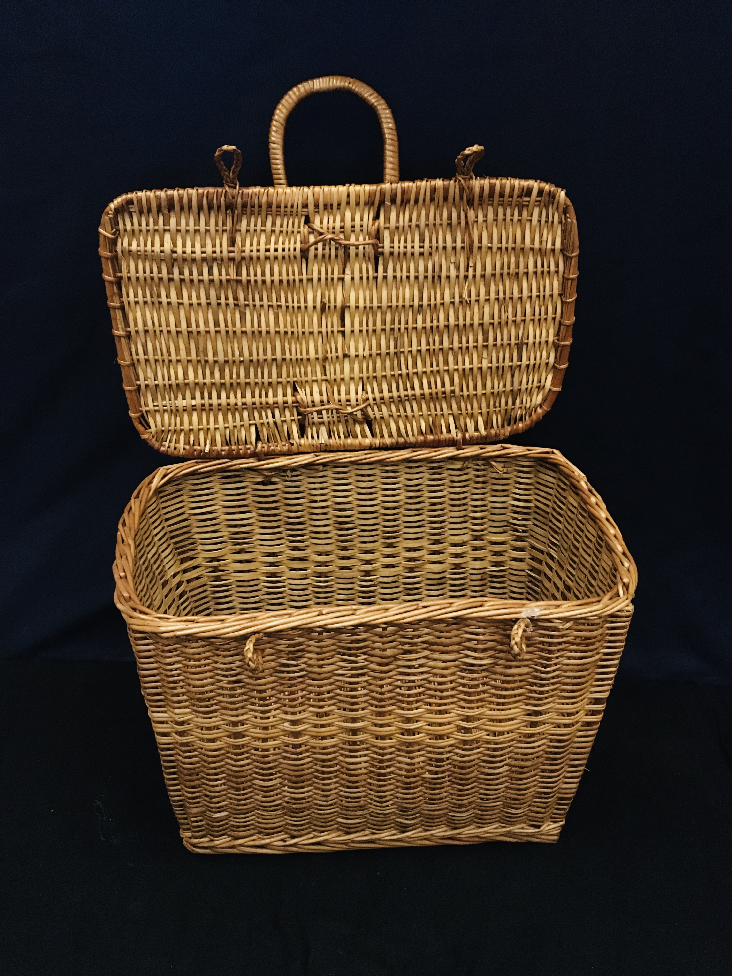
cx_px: 366
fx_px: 818
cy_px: 488
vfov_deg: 61.7
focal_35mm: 29
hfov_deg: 48.2
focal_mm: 4.15
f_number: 2.2
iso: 250
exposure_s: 1/17
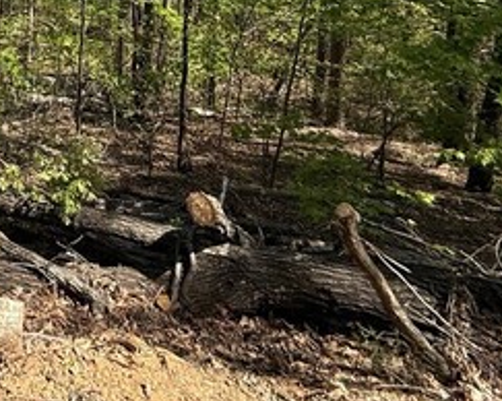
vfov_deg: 33.2
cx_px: -97
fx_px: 534
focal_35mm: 36
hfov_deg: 38.0
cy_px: -85
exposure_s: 1/901
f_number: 2.2
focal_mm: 2.22
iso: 50
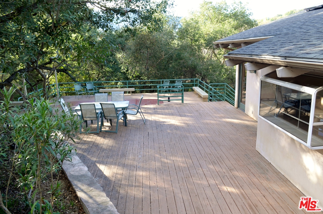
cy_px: 107
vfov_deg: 47.7
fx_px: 242
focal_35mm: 27
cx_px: 162
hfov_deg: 67.5
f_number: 5.6
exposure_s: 1/125
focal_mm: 18
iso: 400
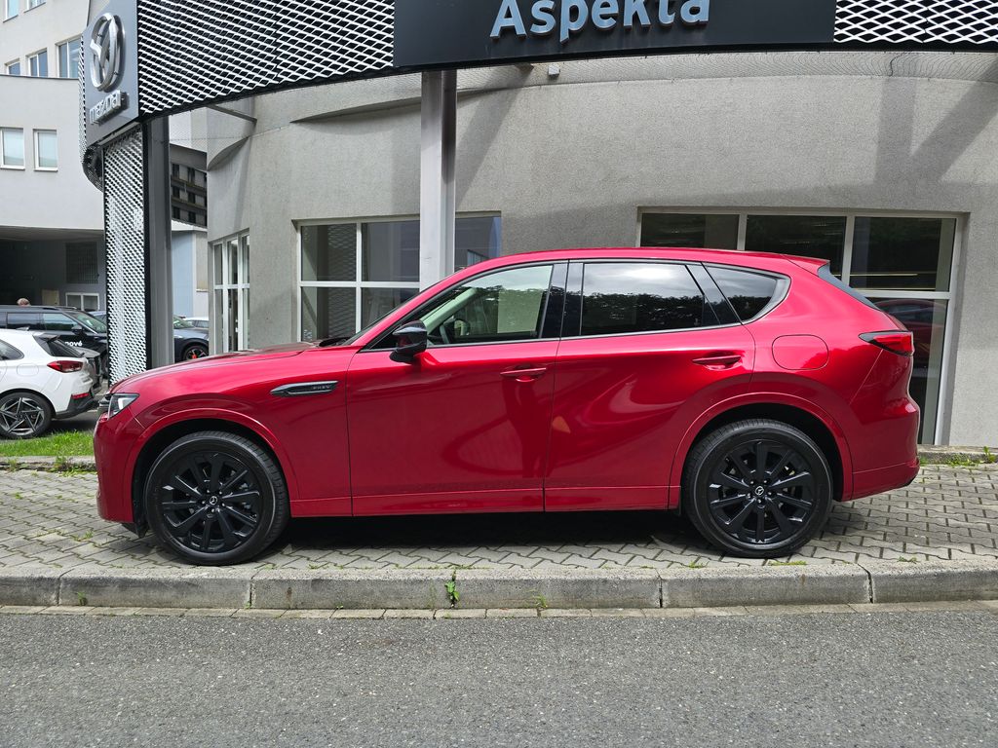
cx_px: 499
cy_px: 374
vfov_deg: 58.9
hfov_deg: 73.9
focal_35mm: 23
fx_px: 663
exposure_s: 1/205
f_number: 1.7
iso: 12
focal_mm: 6.3
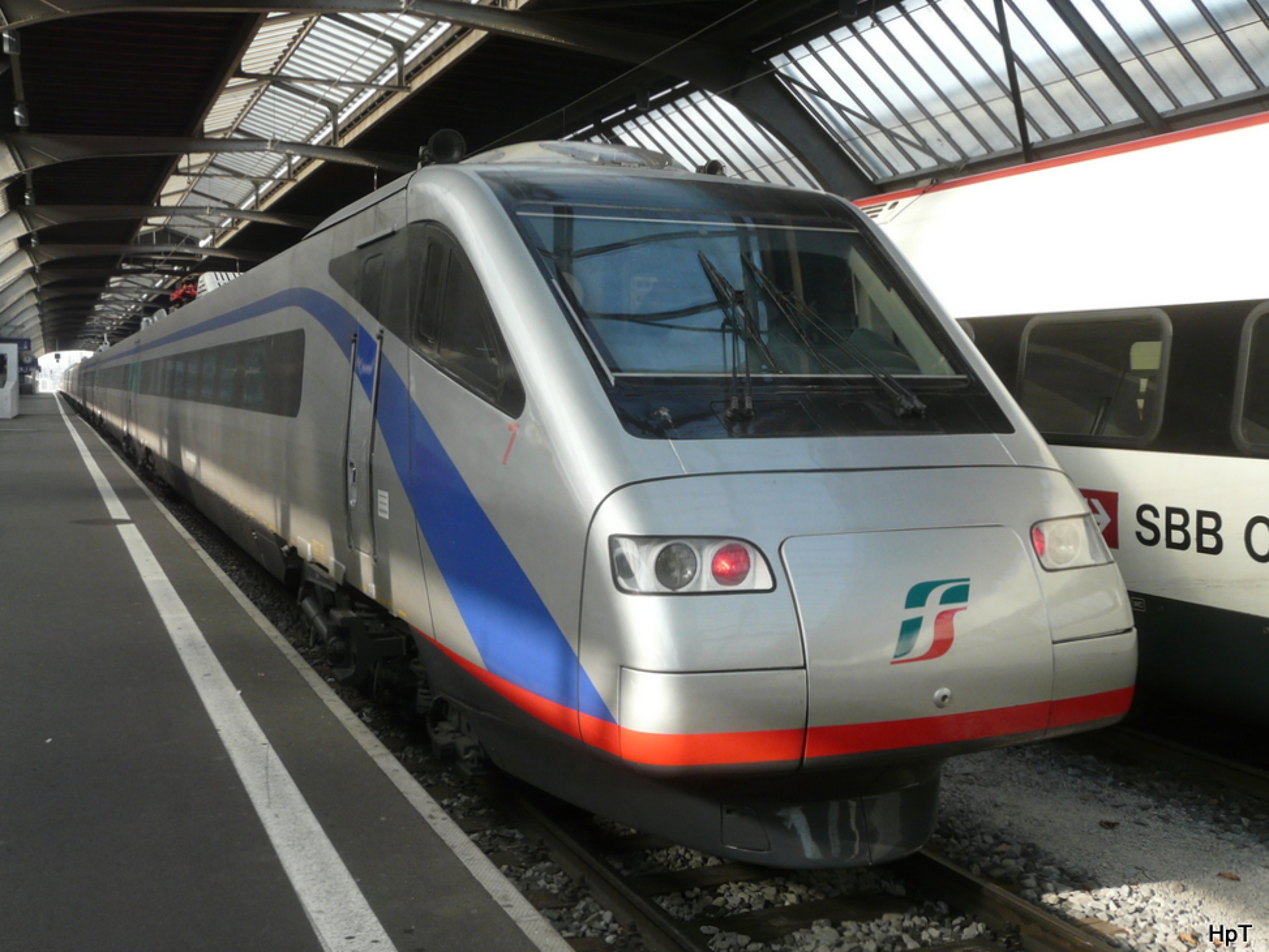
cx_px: 631
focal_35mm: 37
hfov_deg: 50.1
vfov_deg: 38.7
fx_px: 1357
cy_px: 484
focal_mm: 5.9
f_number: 3.6
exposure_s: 1/160
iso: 125
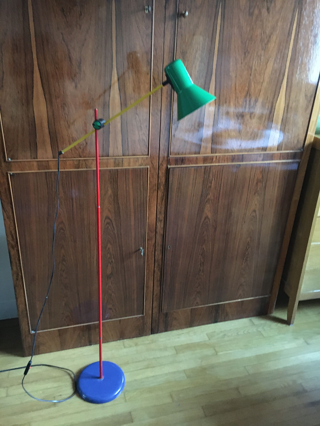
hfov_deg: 48.2
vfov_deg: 61.7
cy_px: 213
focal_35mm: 29
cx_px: 160
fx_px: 357
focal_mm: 4.15
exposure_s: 1/17
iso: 500
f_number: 2.2
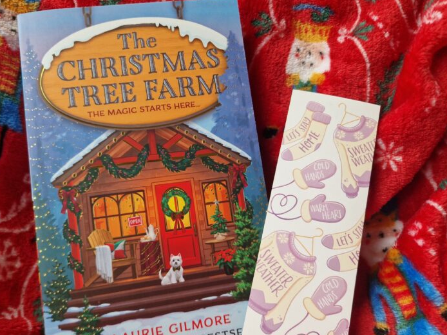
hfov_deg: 65.0
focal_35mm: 27
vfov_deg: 51.2
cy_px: 184
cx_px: 191
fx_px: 349
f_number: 1.8
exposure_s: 1/195
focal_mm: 5.4
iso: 50
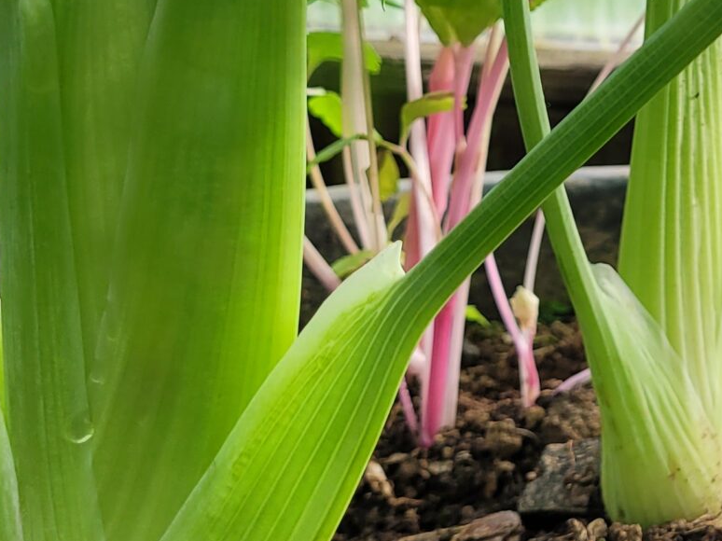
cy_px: 107
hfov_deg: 20.8
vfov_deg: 17.0
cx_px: 933
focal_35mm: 86
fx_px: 1793
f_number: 1.8
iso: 64
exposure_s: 1/100
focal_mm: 5.4
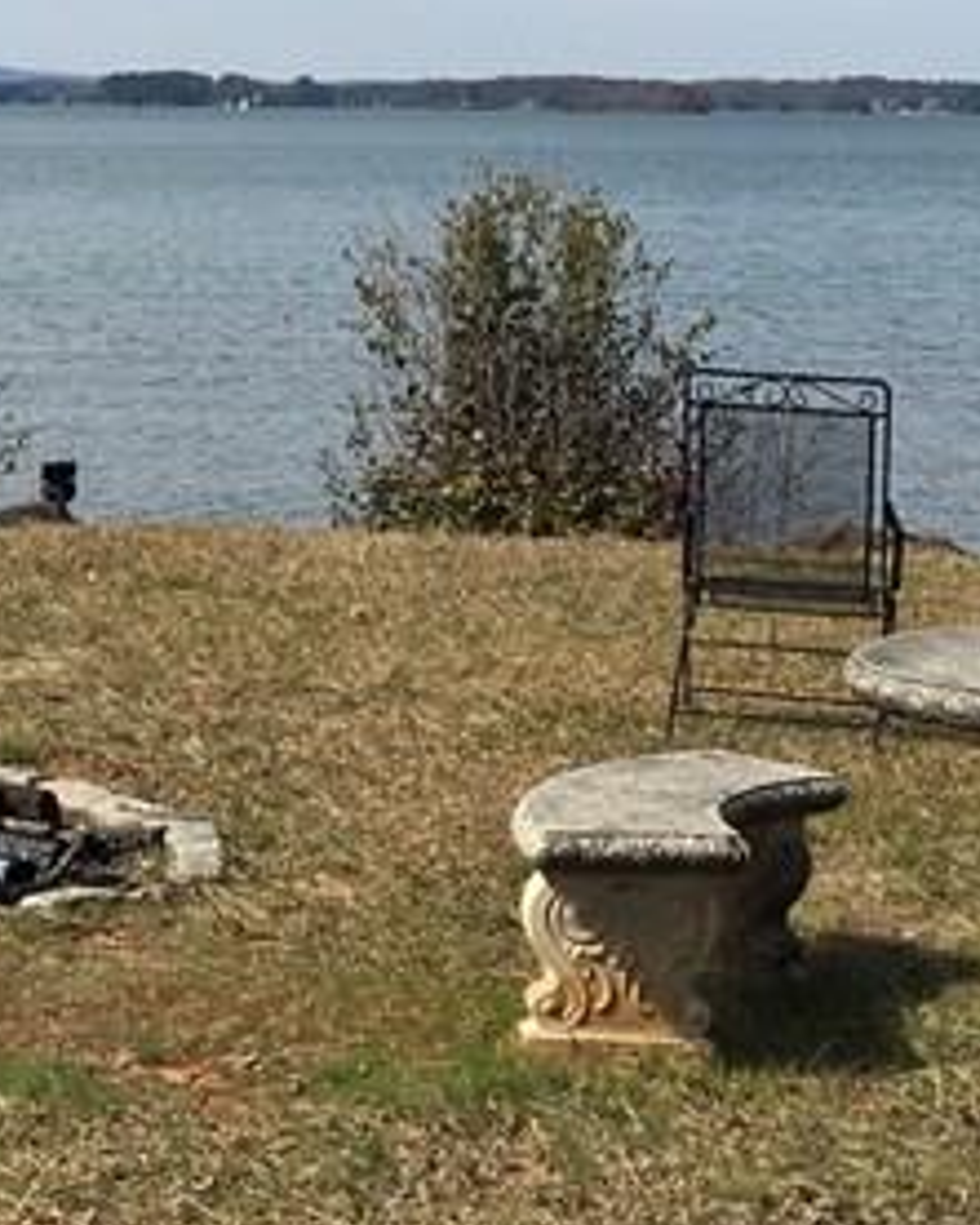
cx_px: 213
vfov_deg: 17.9
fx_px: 3805
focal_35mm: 105
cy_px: 49
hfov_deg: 14.6
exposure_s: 1/2198
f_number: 2.2
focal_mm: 4.15
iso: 25
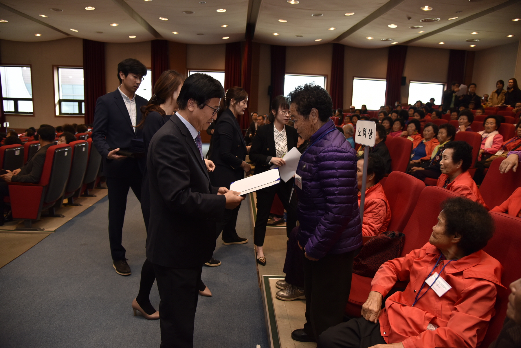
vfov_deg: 53.2
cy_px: 174
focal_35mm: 24
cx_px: 260
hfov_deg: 73.7
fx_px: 347
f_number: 4
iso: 800
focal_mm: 24
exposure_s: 1/160
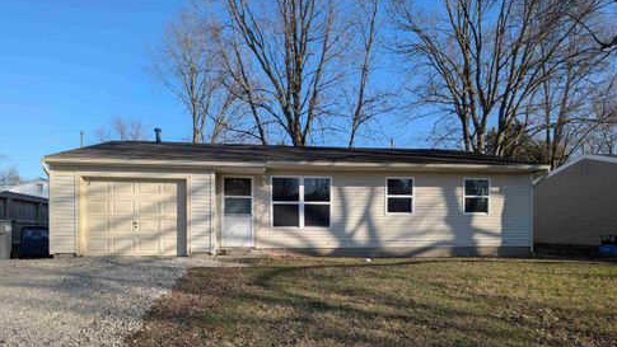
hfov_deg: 69.8
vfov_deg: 42.3
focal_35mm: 27
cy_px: 231
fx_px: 442
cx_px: 317
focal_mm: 6.9
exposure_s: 1/835
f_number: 1.68
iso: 22
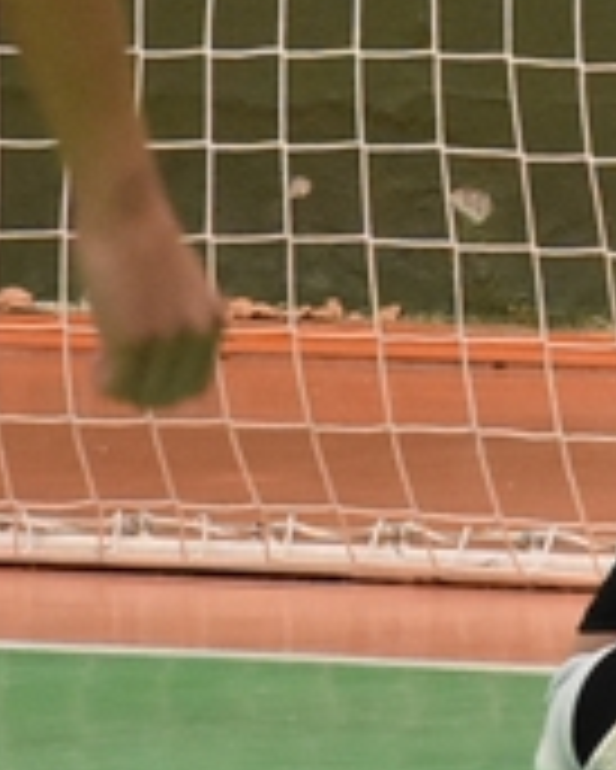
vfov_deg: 1.7
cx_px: 854
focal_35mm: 1154
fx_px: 26275
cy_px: -72
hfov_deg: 1.3
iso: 3200
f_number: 5.6
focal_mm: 140
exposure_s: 1/500
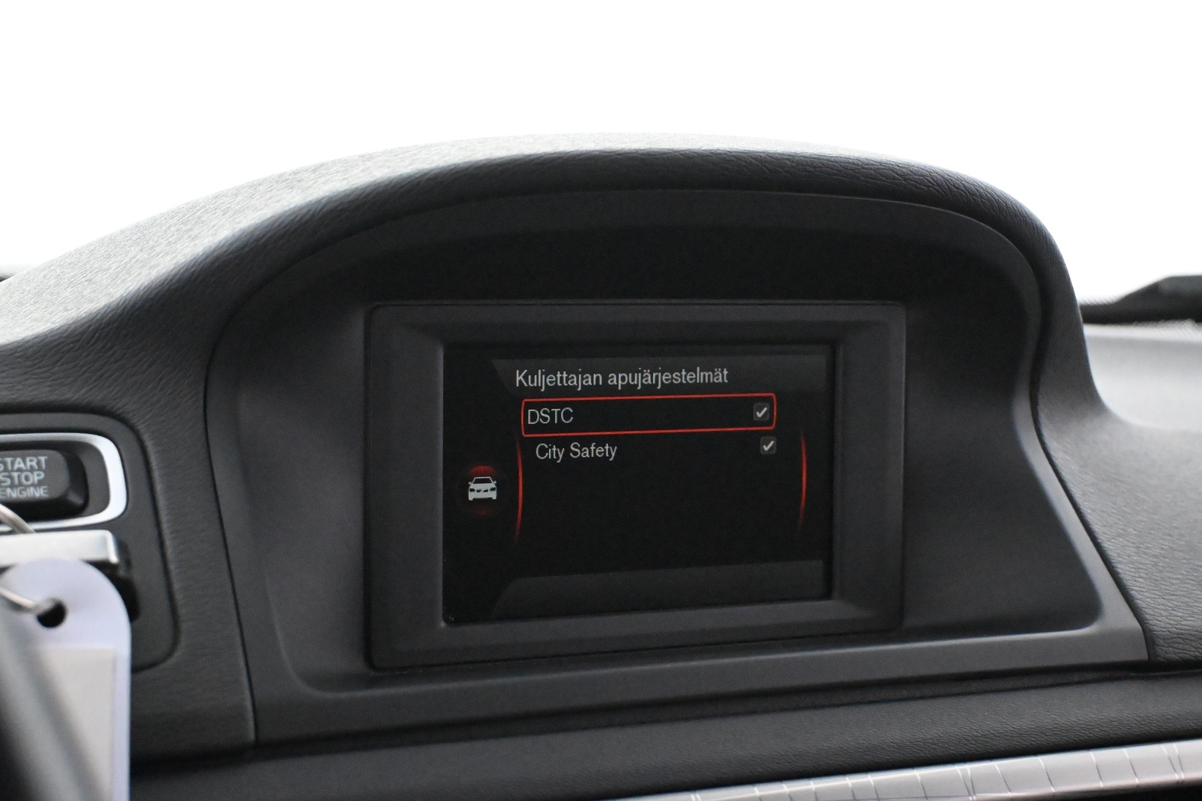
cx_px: 601
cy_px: 400
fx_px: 2003
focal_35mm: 60
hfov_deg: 33.4
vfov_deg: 22.6
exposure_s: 1/80
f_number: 5.6
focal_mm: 40
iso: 12800
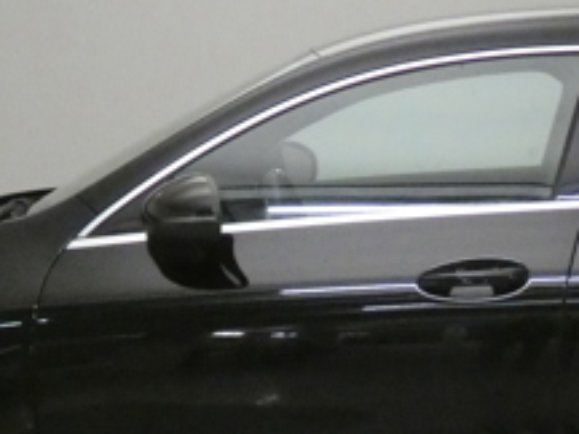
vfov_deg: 9.7
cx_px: 491
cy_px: 429
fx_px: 2542
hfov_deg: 12.9
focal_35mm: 152
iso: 1250
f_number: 3.6
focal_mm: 7.3
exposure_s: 1/80
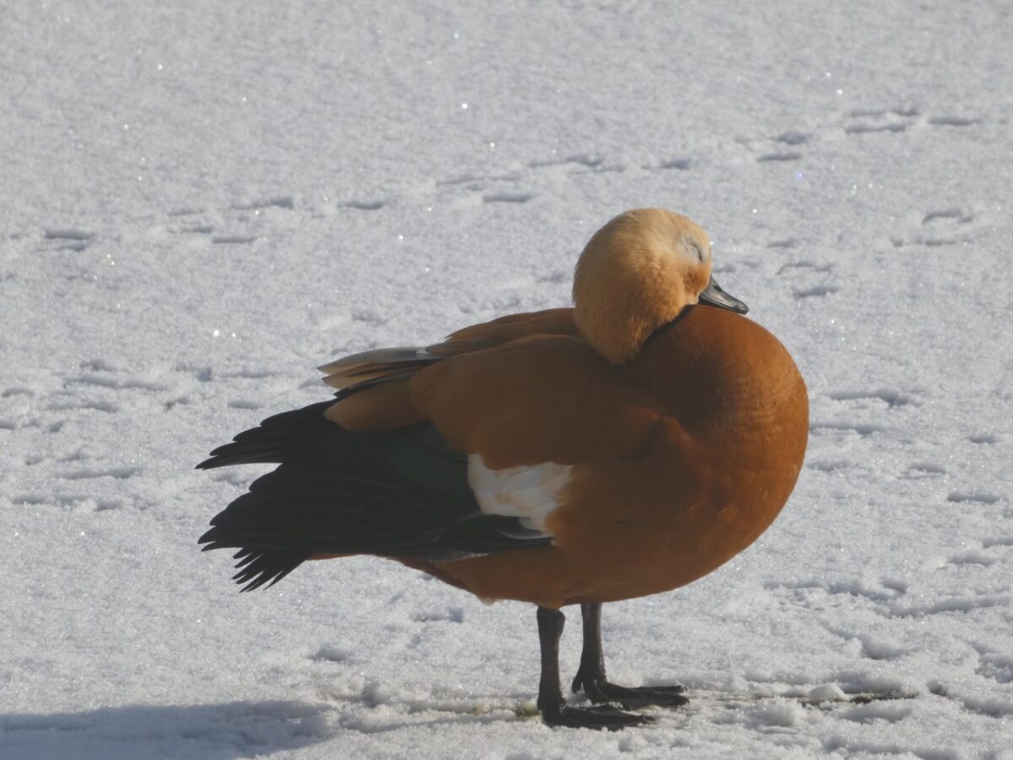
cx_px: 506
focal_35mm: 549
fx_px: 16066
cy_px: 380
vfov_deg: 2.7
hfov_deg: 3.6
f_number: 5.6
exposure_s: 1/800
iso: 80
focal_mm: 98.3
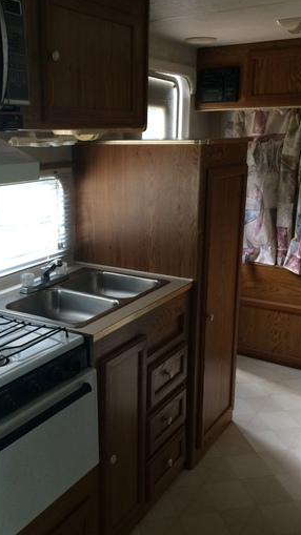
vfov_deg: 55.3
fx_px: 511
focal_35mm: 36
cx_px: 97
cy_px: 260
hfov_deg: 32.5
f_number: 2.2
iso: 100
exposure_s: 1/30
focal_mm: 4.15
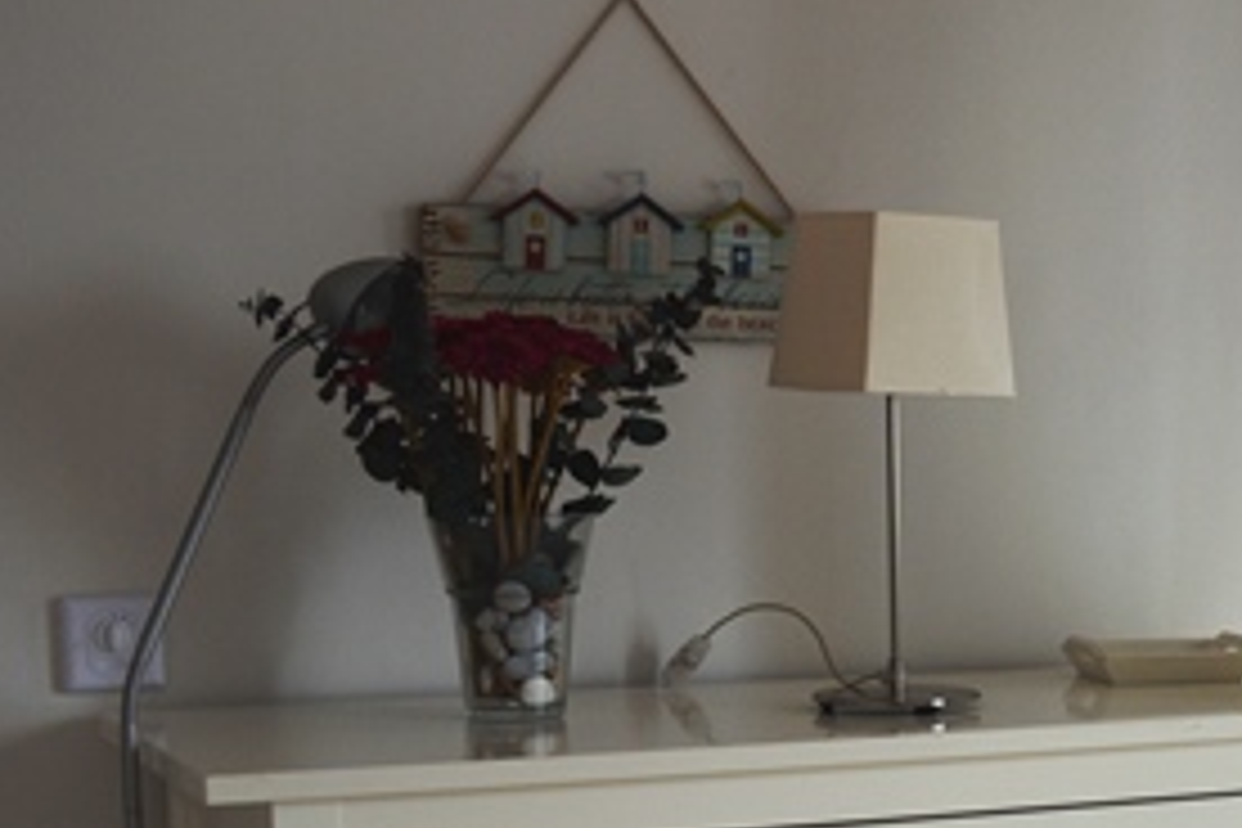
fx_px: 3001
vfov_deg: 15.5
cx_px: 1647
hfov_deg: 21.1
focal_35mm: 87
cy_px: 727
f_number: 5.6
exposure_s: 1/60
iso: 110
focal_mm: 20
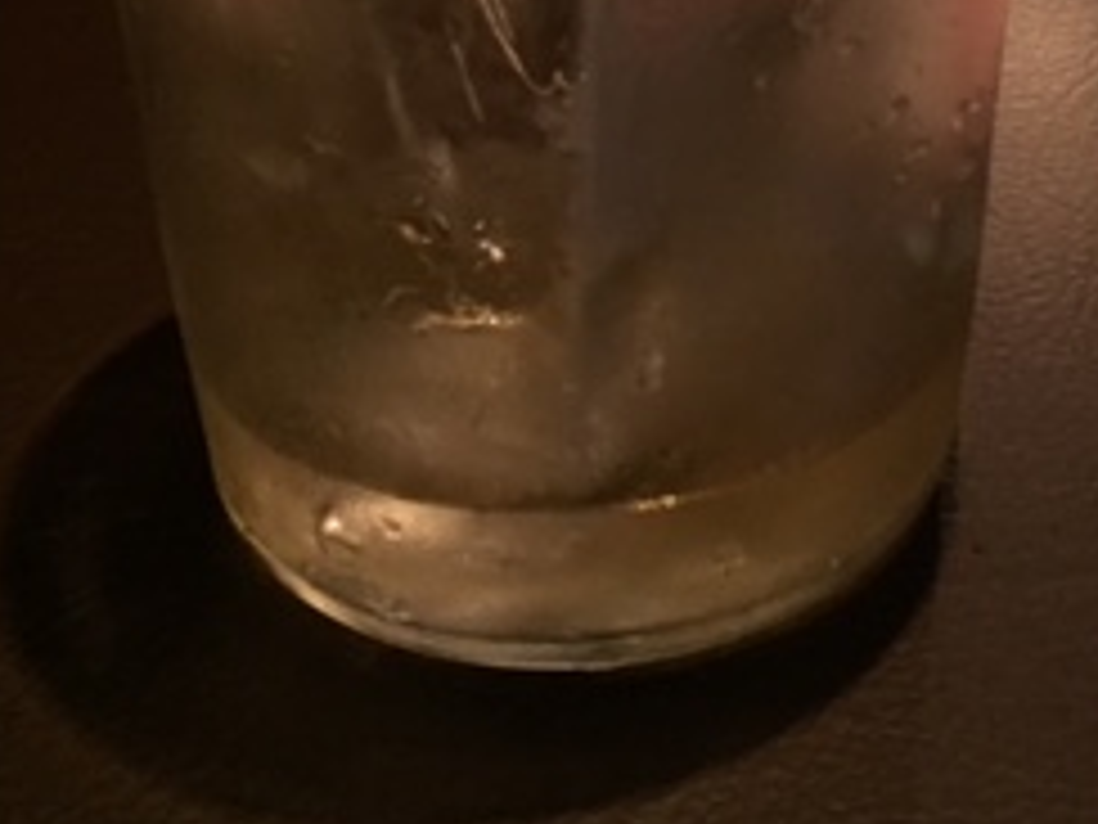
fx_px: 2411
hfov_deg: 24.9
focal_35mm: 76
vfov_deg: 18.6
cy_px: -95
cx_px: 994
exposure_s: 1/15
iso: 250
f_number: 2.2
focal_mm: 4.15
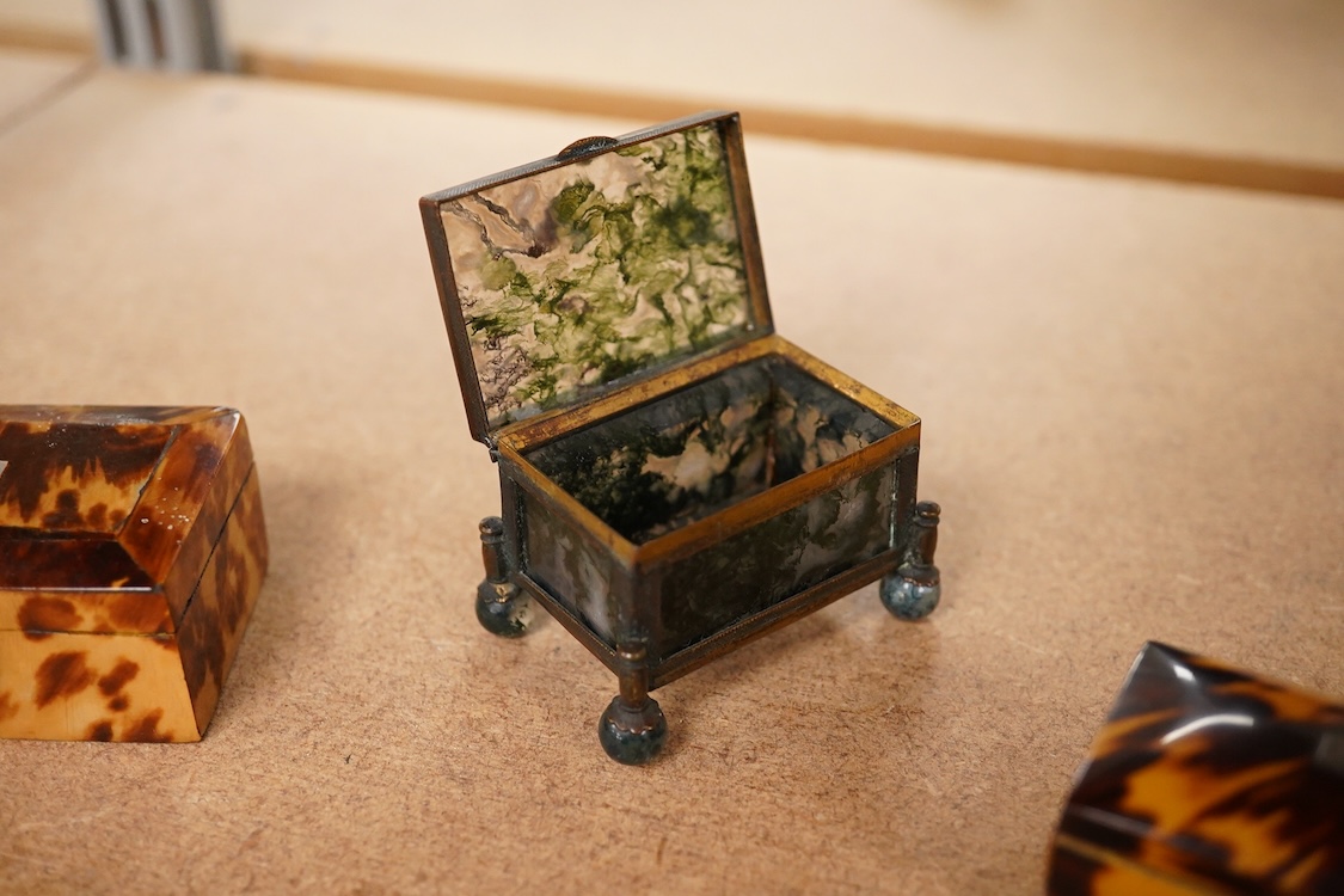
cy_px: 448
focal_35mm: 45
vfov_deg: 29.9
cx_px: 672
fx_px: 1680
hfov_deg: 43.6
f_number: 7.1
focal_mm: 30
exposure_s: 1/160
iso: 2500
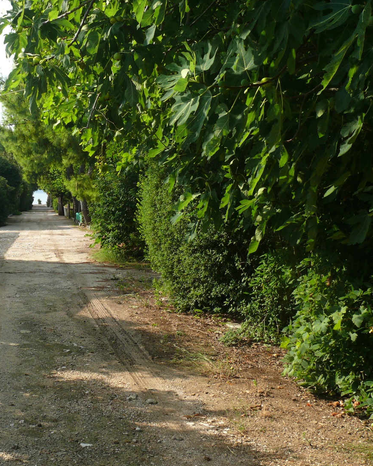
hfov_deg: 31.8
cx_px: 66
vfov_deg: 40.3
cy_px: 235
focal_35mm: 46
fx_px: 635
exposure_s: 1/125
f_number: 4
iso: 100
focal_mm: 7.4
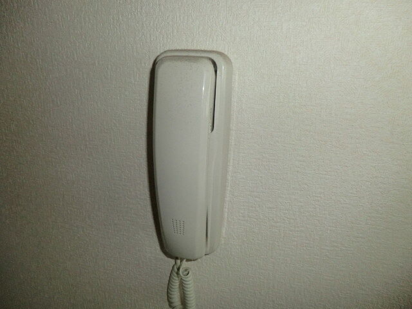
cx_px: 206
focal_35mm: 24
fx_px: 286
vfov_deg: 56.8
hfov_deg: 71.6
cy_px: 154
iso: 200
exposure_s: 1/60
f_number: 3.2
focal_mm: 4.3
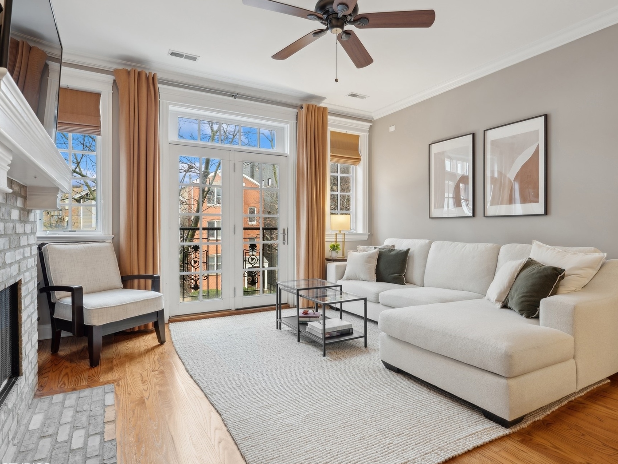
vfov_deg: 68.7
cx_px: 318
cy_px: 237
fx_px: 339
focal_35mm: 19
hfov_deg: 84.7
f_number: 8
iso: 320
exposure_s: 1/10
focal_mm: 17
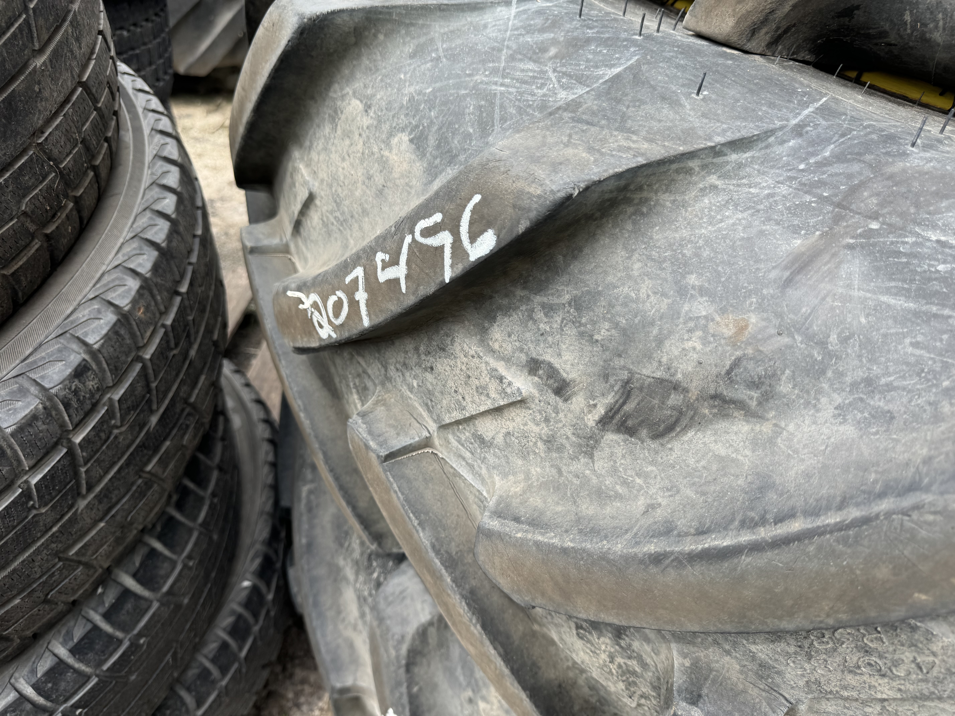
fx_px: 662
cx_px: 478
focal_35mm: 24
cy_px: 358
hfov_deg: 71.6
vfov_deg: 56.8
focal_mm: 6.76
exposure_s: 1/510
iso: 80
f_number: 1.78
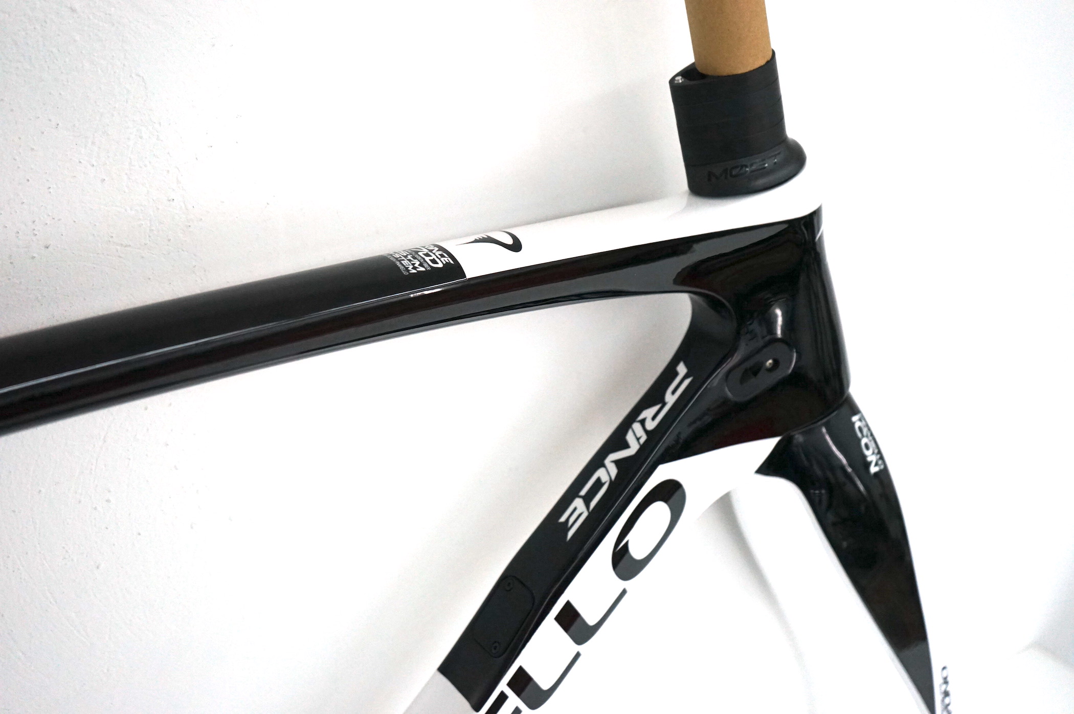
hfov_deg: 43.6
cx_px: 537
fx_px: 1341
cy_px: 357
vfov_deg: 29.8
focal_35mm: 45
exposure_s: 1/160
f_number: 4.5
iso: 2500
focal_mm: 45
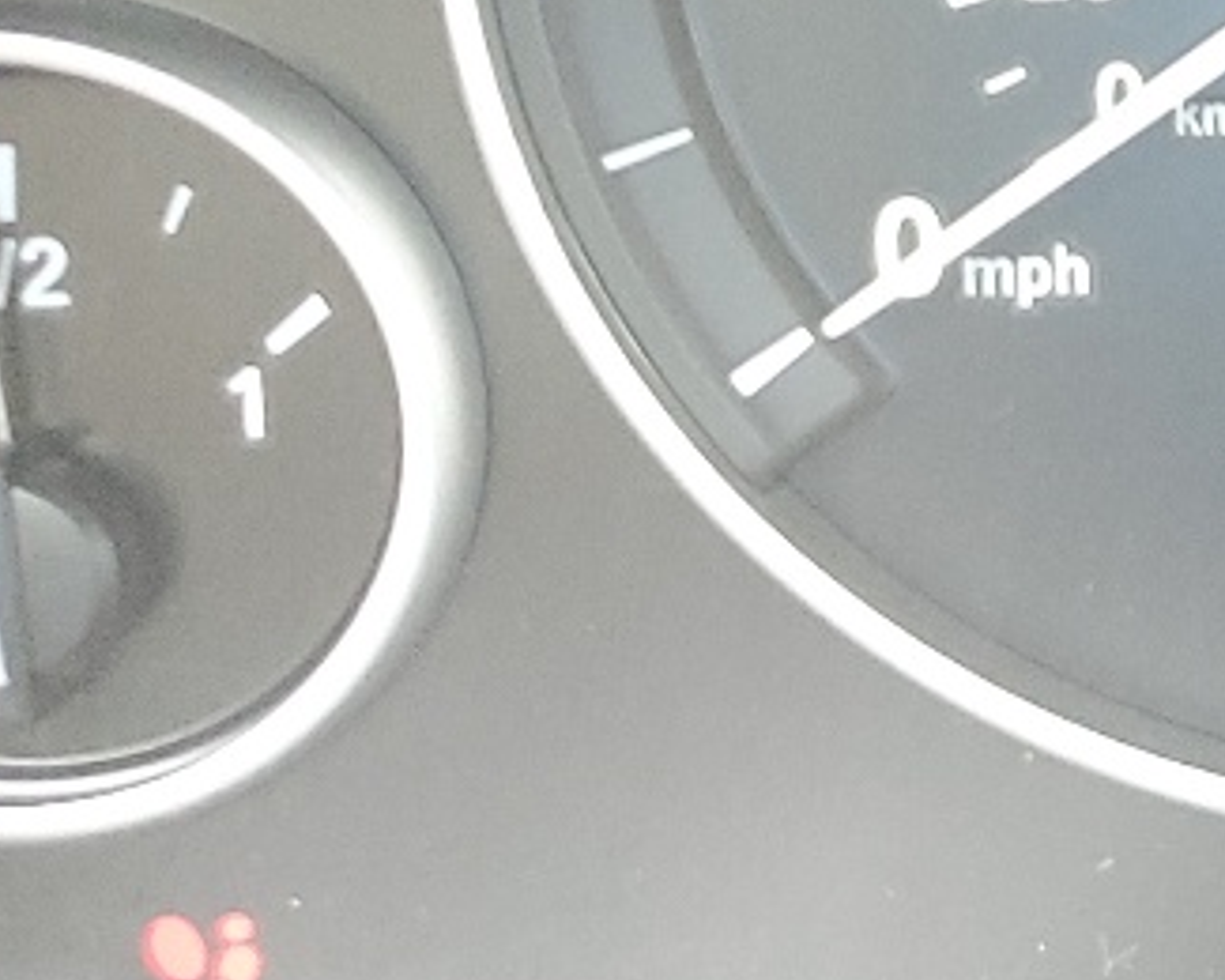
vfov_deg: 11.9
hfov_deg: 12.5
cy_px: -351
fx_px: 4532
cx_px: 2838
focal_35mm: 125
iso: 124
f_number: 1.5
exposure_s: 1/60.2
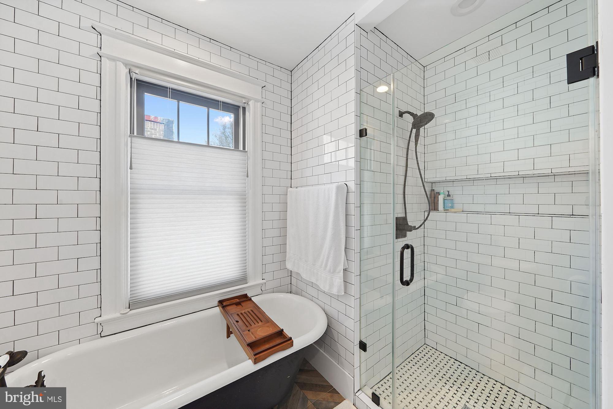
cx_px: 306
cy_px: 204
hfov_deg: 112.6
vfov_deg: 90.0
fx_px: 204
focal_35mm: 12
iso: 800
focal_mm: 12
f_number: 10
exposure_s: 1/2.5
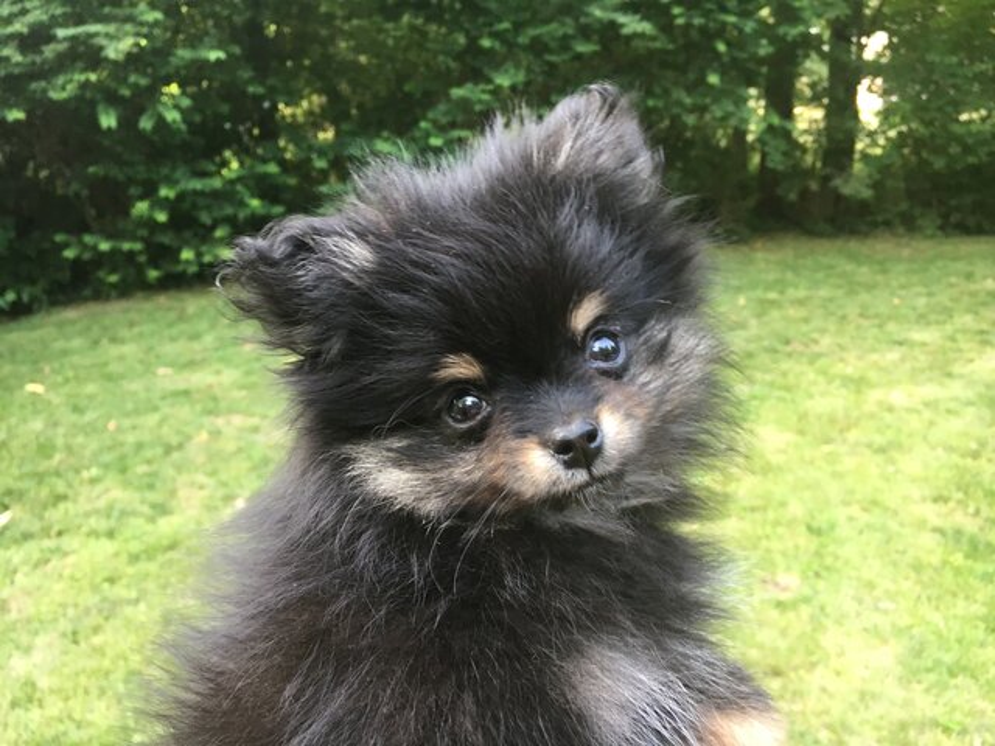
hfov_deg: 61.7
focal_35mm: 29
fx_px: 834
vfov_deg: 48.2
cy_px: 373
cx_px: 498
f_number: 2.2
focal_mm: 4.15
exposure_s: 1/30
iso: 40
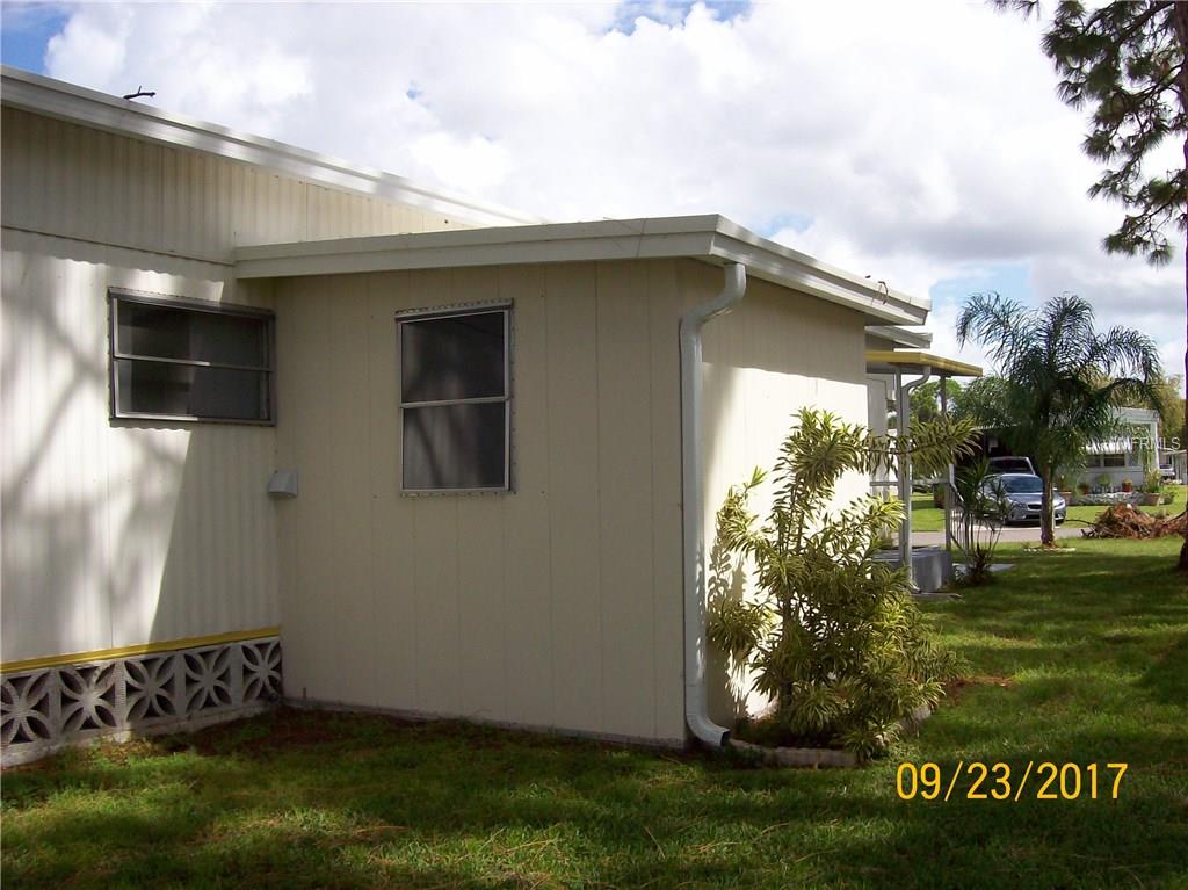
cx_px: 594
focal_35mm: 36
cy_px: 445
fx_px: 1235
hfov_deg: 51.4
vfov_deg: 39.6
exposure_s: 1/692
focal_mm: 6
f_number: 4.8
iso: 80
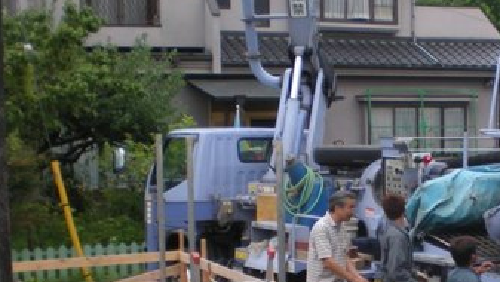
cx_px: 463
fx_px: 1141
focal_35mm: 86
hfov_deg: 23.9
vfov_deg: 13.9
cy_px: 265
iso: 65
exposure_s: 1/60
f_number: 3.1
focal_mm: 6.3
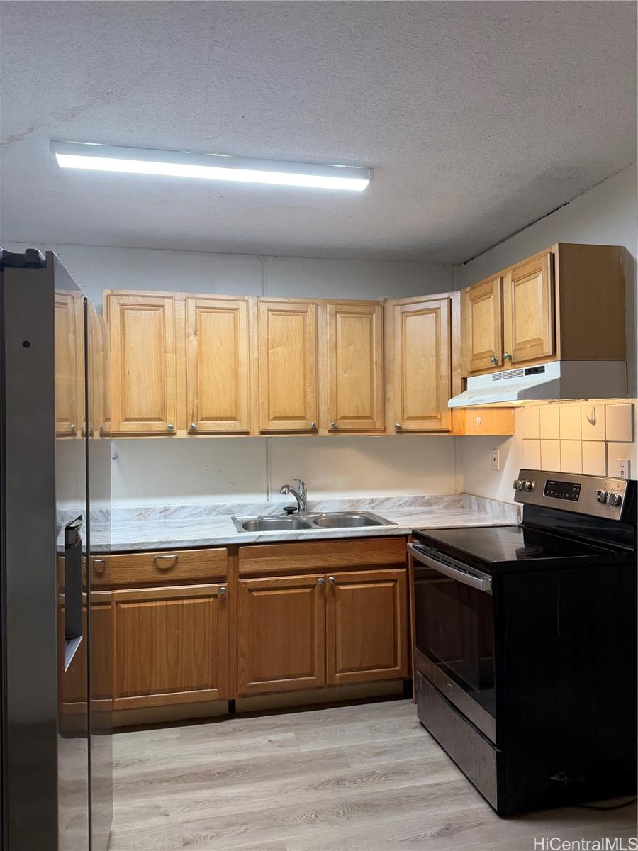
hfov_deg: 56.8
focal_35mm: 24
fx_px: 590
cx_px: 319
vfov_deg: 71.6
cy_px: 426
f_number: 1.78
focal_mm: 6.76
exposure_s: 1/120
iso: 200
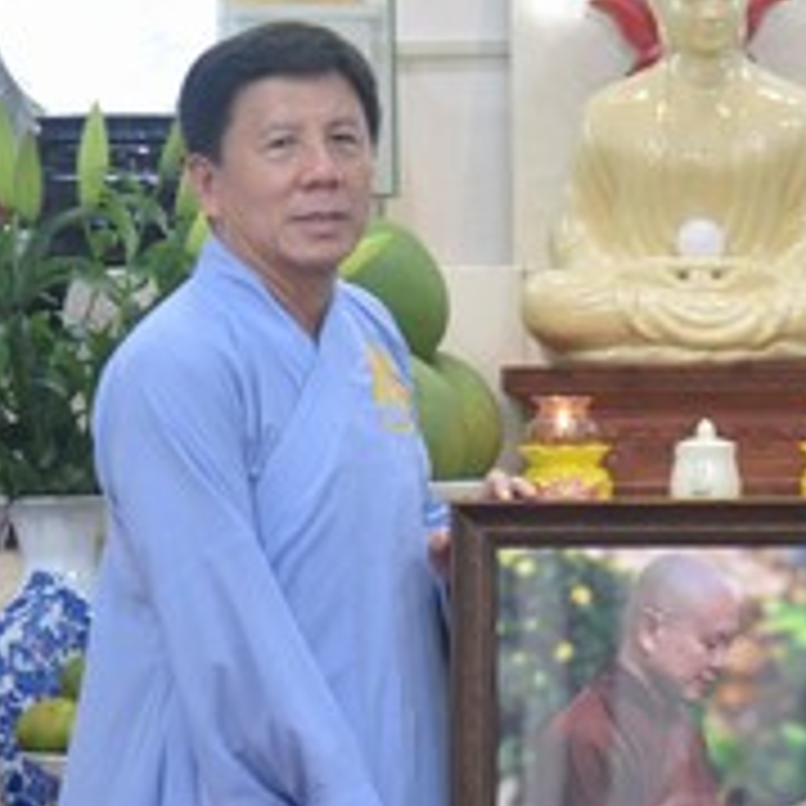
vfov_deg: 5.4
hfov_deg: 5.4
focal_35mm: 324
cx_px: 599
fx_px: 8535
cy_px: 599
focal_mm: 110
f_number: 4
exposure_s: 1/60
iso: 560
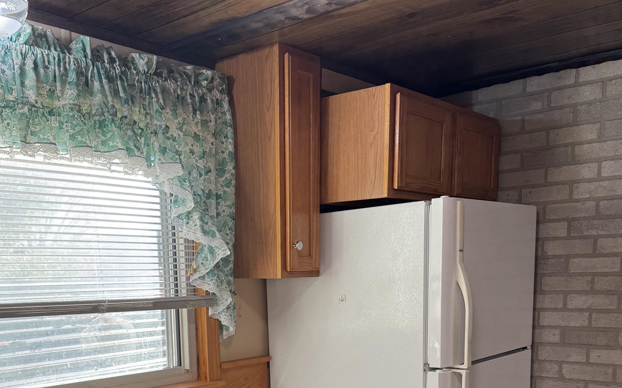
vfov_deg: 30.3
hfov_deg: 50.2
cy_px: 394
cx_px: 268
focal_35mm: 39
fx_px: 661
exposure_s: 1/120
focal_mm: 6.76
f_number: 1.78
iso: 80
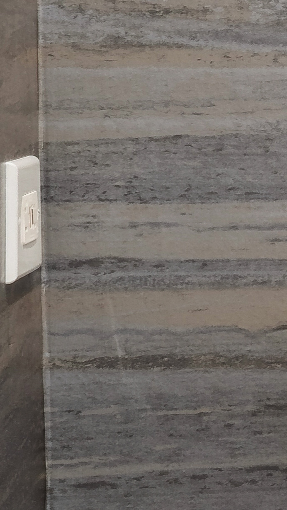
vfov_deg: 11.5
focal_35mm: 186
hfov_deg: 5.4
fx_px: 2518
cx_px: 1294
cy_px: 97
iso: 320
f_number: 7.1
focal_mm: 23
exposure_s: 1/6
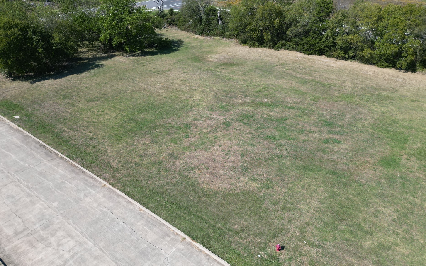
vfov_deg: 47.6
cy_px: 124
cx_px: 215
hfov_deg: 70.4
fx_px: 302
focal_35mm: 26
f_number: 1.7
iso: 110
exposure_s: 1/2500
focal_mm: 6.72
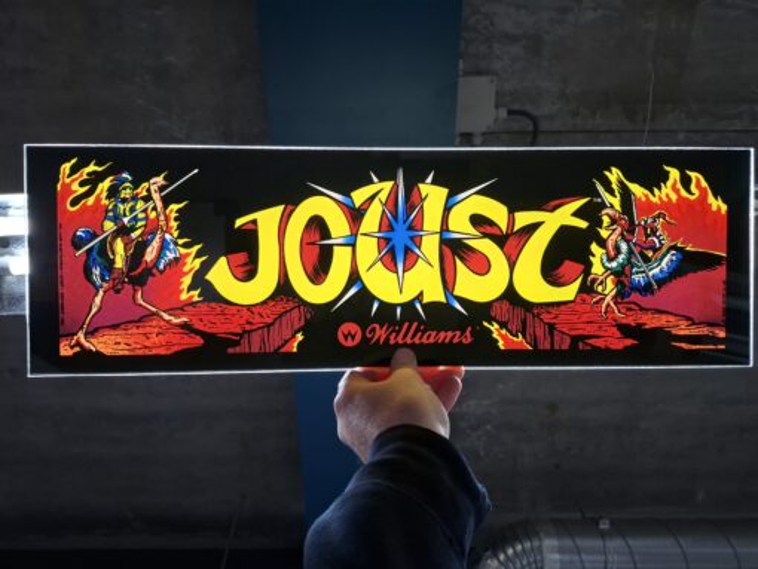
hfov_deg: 73.9
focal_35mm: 23
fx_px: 504
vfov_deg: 58.9
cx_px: 379
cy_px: 284
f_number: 1.8
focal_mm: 5.54
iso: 160
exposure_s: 1/100
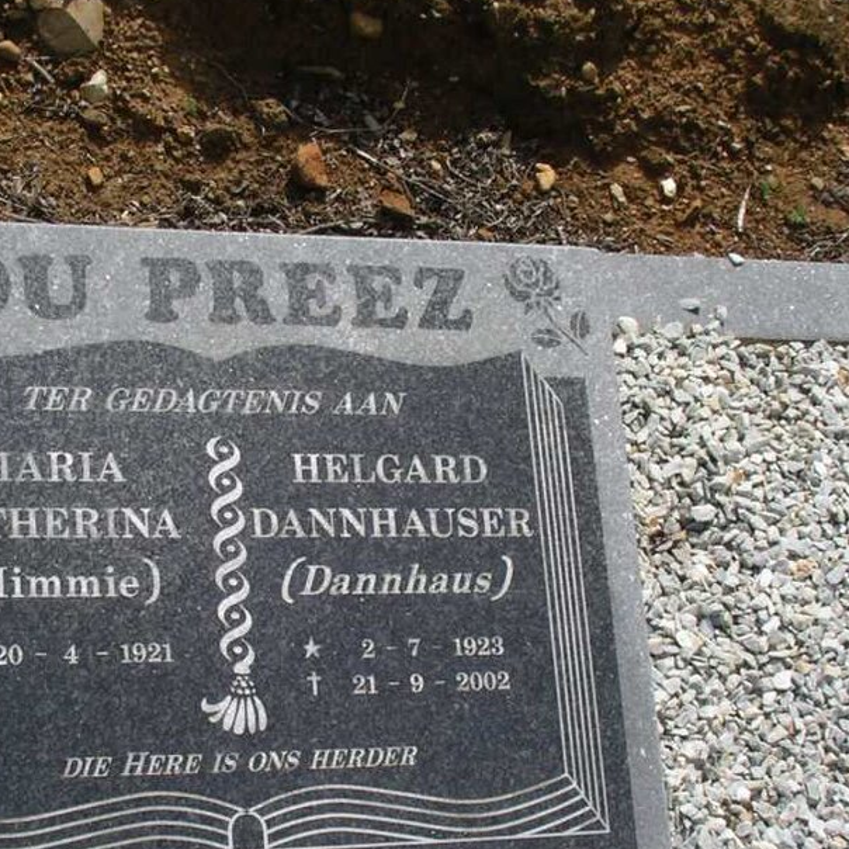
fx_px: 1804
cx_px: 264
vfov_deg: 26.3
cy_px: 568
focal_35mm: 65
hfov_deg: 26.3
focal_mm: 5.7
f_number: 6.9
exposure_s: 1/200
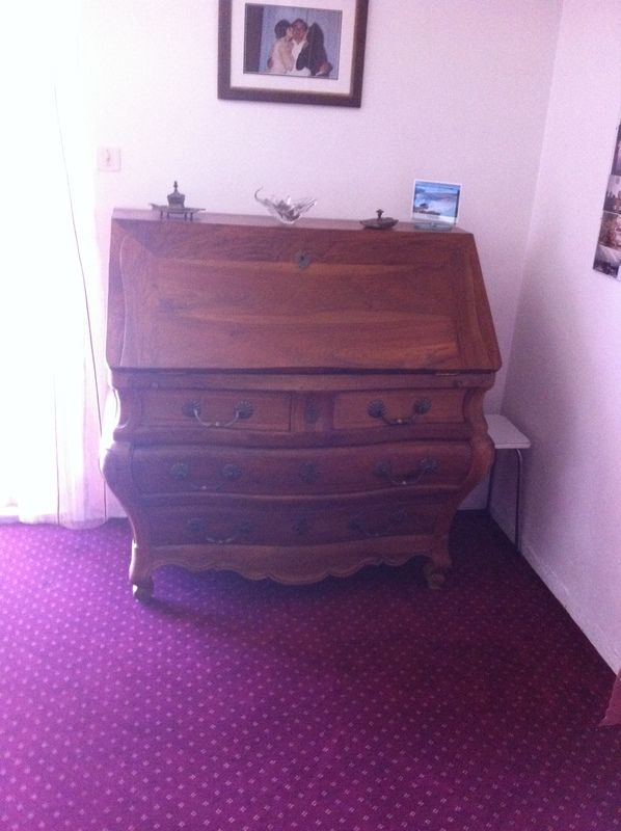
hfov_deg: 40.6
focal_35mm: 35
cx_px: 310
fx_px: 839
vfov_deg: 52.7
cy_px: 416
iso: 500
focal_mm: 3.85
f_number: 2.8
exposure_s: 1/15
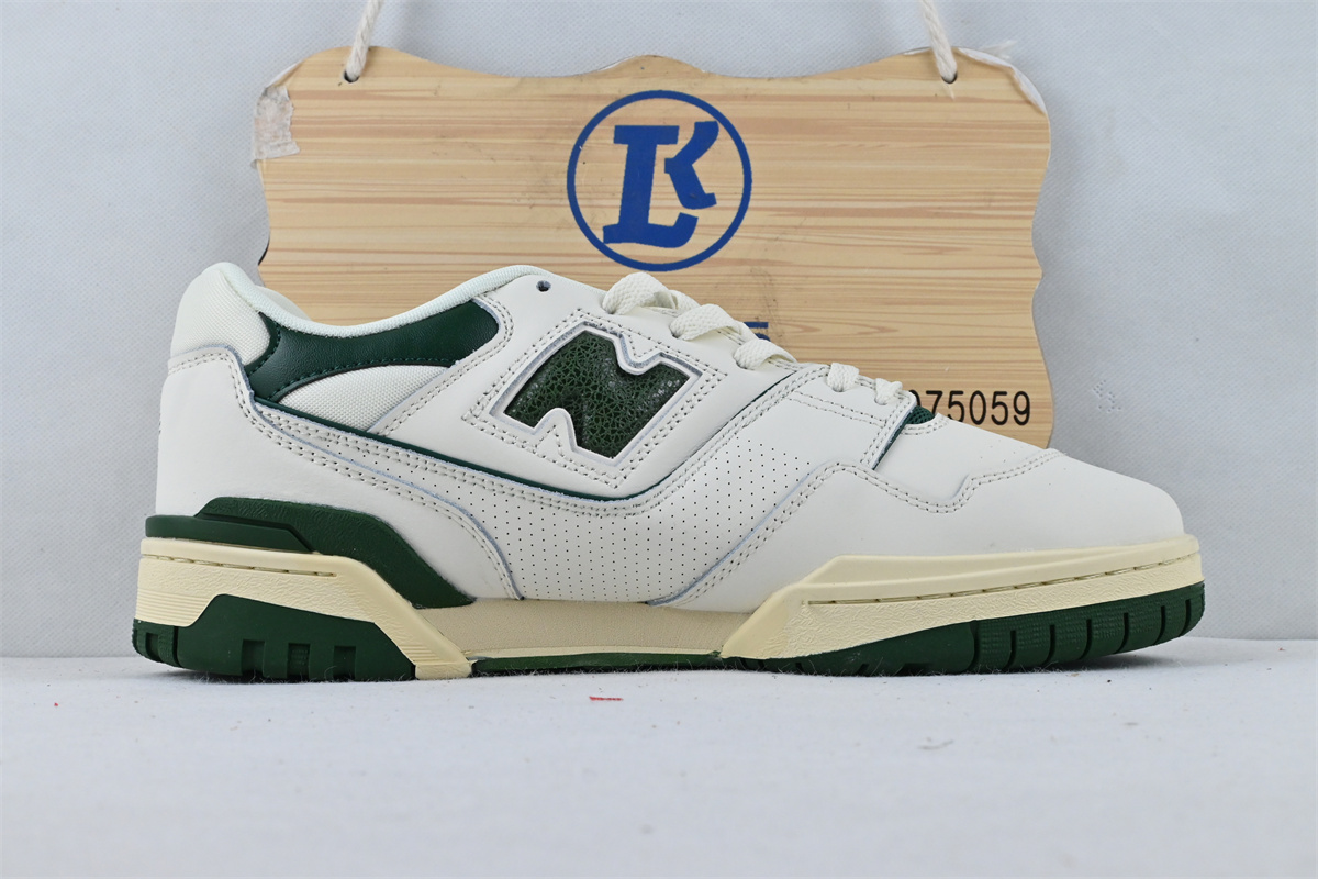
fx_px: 1675
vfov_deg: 29.4
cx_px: 659
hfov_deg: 43.0
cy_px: 440
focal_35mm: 46
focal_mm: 30.5
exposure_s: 1/200
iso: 1000
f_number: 10
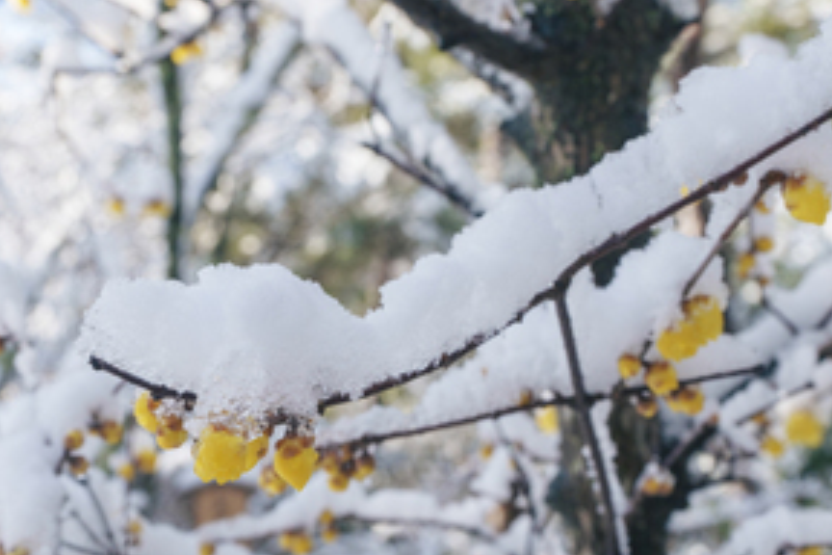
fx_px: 1664
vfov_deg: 18.9
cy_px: 334
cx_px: 318
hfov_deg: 28.0
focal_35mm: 72
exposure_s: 1/250
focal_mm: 35
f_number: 8
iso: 100
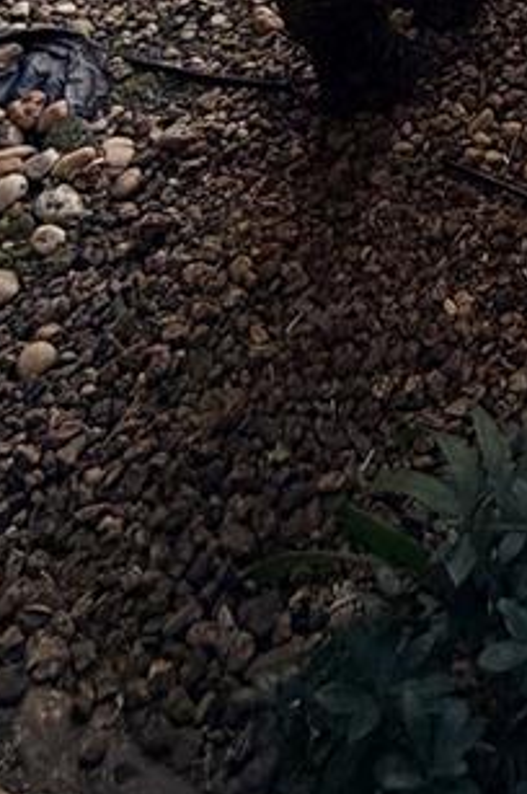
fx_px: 1254
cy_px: -605
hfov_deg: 22.0
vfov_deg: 22.4
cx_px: 625
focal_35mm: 57
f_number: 2.2
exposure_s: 1/134
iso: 50
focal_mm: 2.22
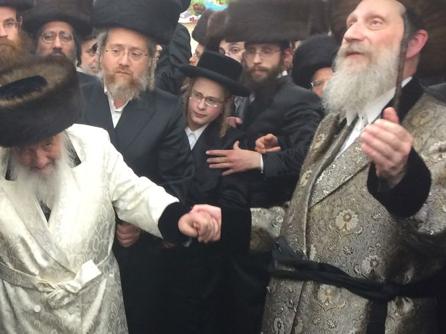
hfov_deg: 30.4
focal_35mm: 61
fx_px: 786
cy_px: 260
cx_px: 51
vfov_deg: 23.7
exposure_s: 1/30
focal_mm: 4.15
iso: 100
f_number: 2.2
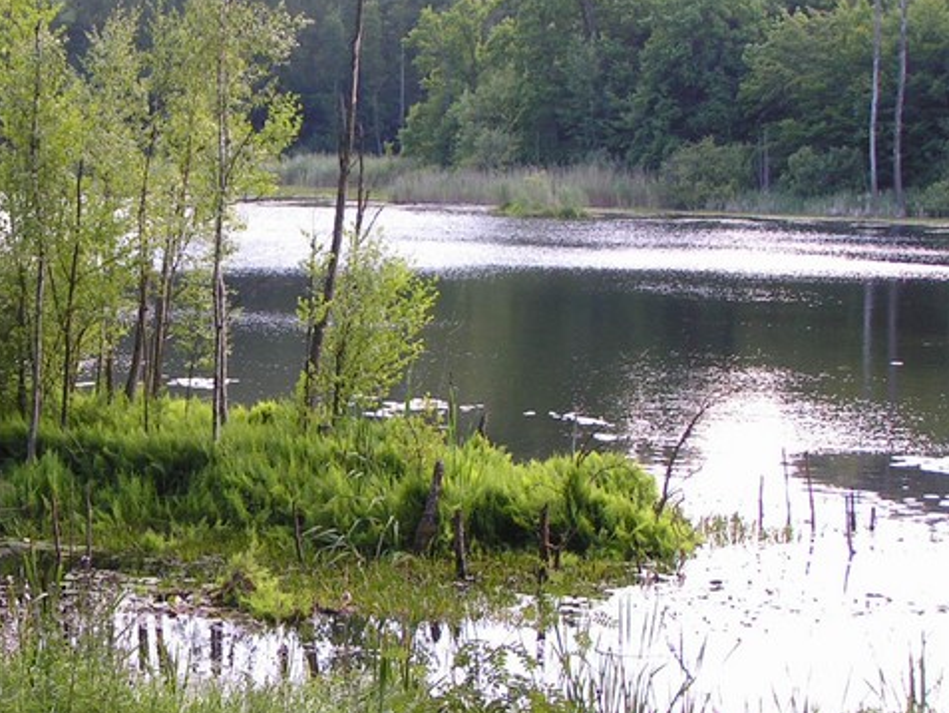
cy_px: 351
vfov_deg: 14.9
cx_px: 157
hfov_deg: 19.6
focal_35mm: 99
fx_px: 2715
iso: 50
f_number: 4
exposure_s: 1/80
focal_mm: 9.9
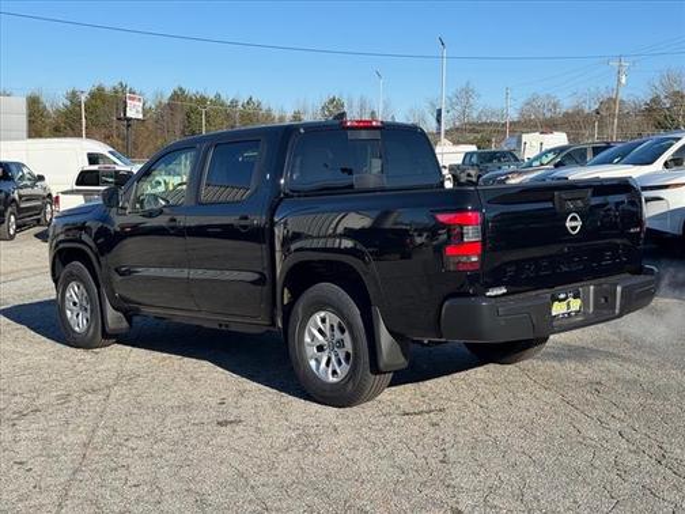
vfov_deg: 30.3
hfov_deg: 39.7
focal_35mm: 48
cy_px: 257
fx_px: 950
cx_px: 342
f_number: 1.78
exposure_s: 1/3096
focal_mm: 6.76
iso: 64
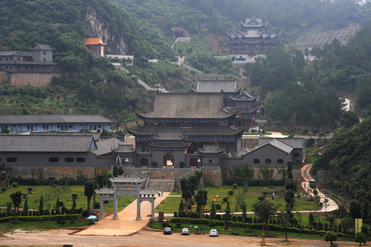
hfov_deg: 14.2
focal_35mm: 145
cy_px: 124
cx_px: 186
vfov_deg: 9.5
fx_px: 1494
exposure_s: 1/125
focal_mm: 145
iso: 200
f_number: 11
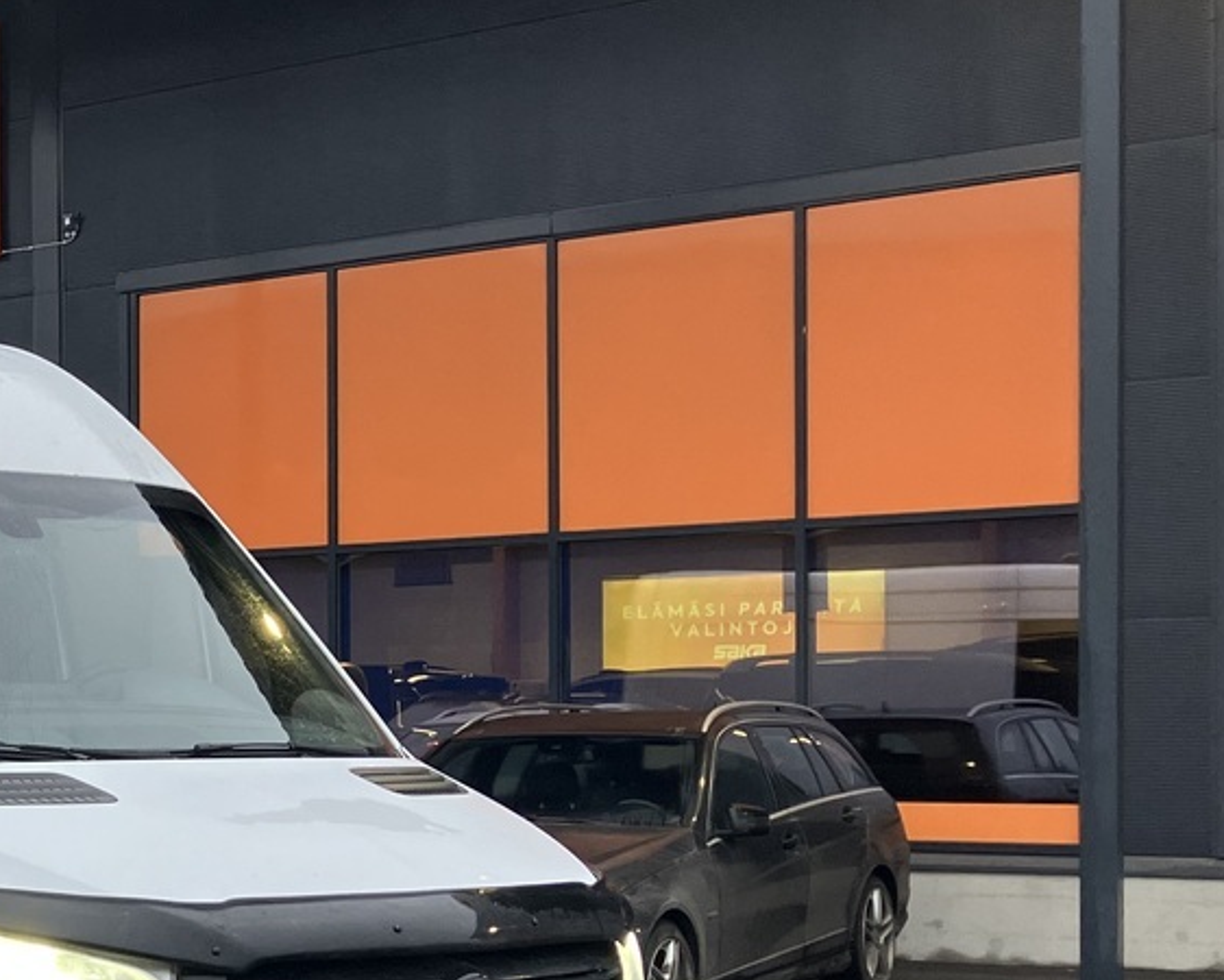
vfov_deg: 21.6
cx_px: -333
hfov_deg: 24.1
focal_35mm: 70
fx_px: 2537
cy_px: 786
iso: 80
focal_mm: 3.99
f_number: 1.8
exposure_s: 1/100
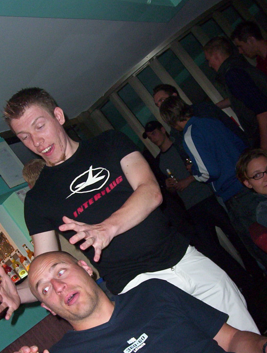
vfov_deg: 32.9
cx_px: 113
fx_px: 593
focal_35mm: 58
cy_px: 228
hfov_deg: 25.3
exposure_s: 1/60
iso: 140
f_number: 2.73
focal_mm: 5.77
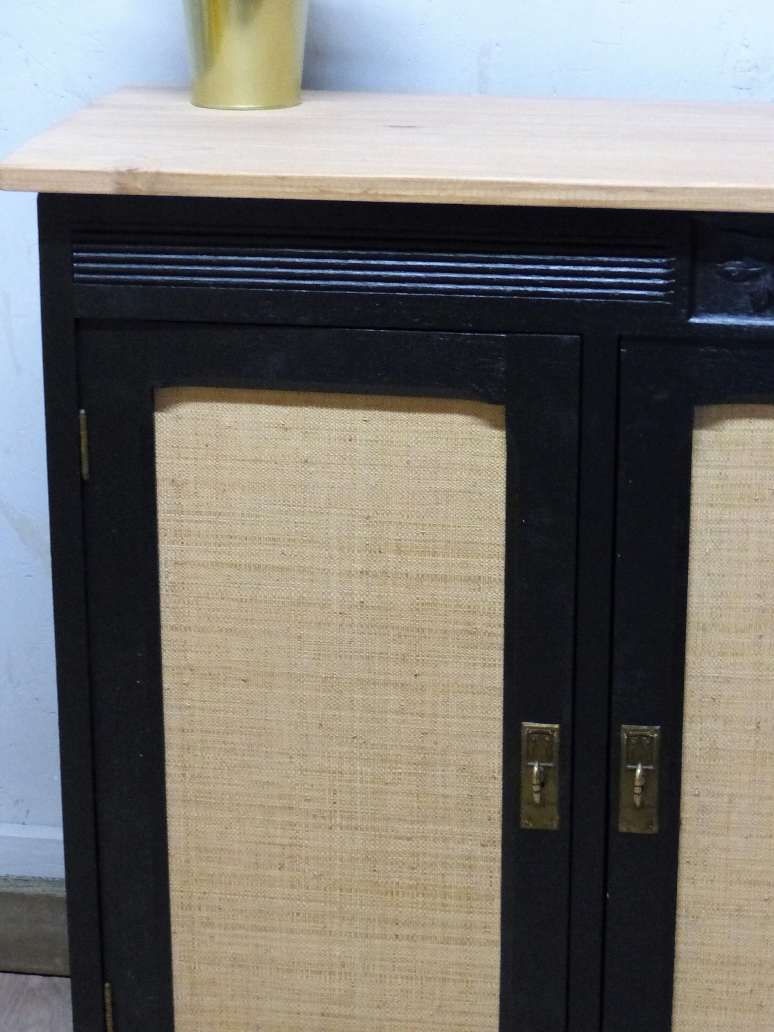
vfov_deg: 22.8
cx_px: 387
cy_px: 516
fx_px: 2564
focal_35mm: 86
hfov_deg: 17.2
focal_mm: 14.5
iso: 800
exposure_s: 1/30
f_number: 2.8
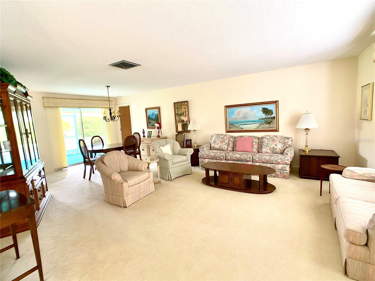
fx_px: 282
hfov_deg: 67.3
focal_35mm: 26
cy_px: 140
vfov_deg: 53.1
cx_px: 188
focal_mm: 4.25
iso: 160
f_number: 1.8
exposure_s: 1/60
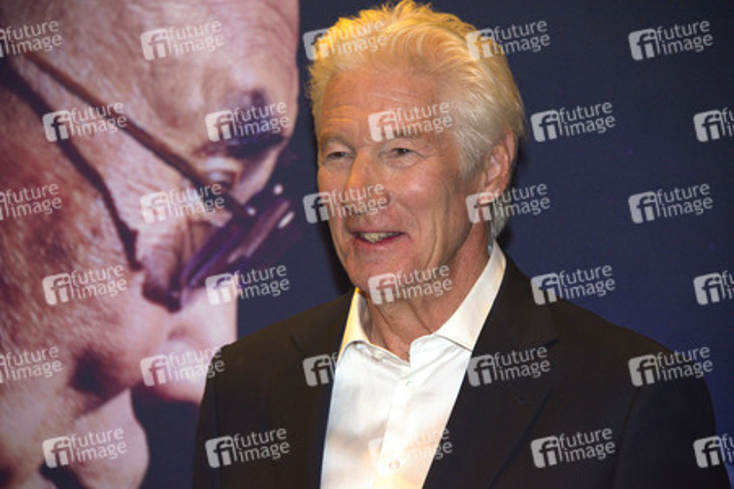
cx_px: 367
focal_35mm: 190
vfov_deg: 7.2
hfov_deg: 10.8
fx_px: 3871
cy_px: 244
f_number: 5.6
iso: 1600
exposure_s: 1/50
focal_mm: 190
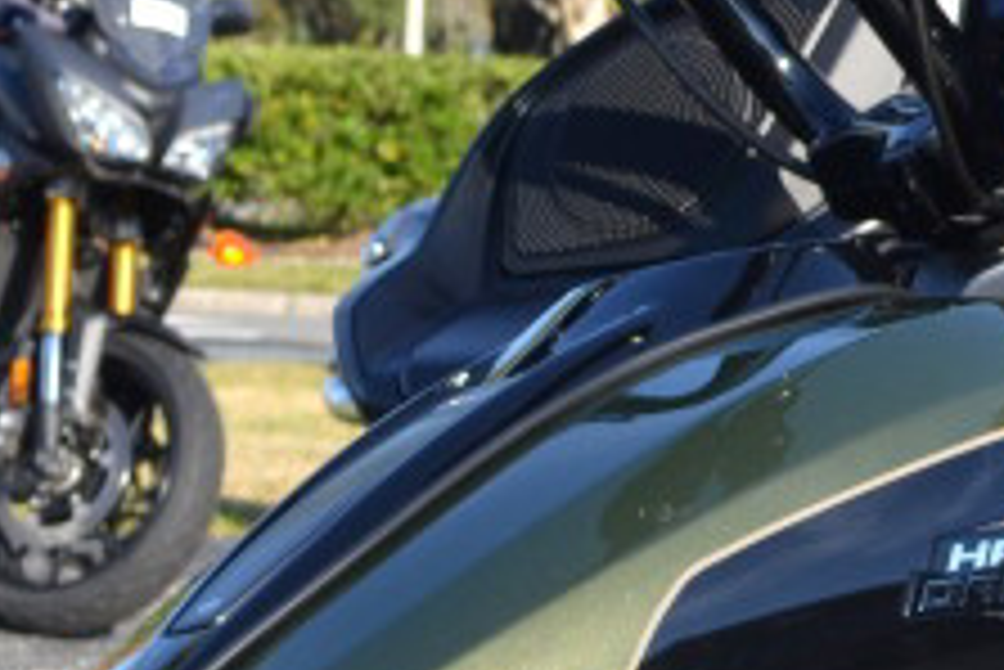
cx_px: -117
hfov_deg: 9.7
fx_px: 5860
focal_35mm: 210
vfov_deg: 6.4
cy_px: 1169
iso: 100
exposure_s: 1/160
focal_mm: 26
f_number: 6.3
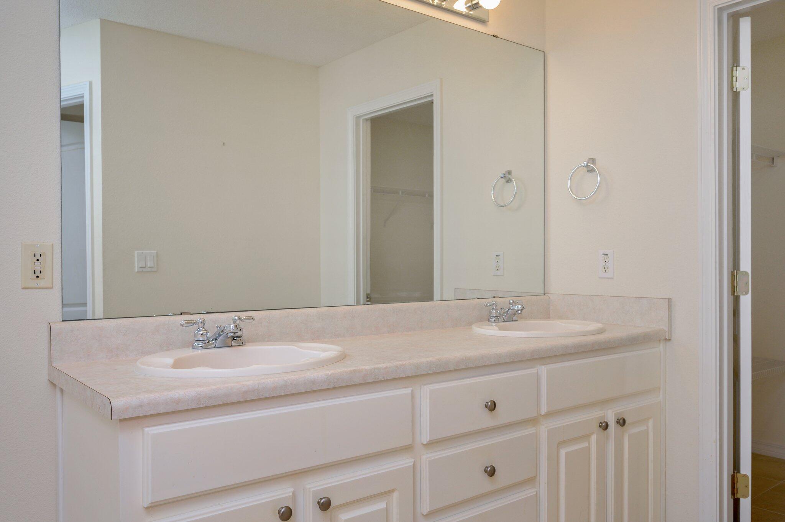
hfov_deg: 66.5
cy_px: 261
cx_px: 392
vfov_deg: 47.1
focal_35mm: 28
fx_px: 599
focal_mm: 27.5
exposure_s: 1/60
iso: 400
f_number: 9
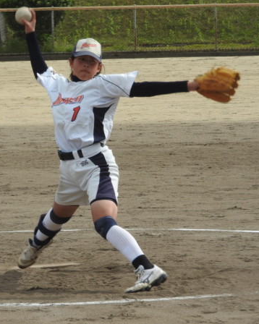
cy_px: 162
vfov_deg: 5.9
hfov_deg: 4.7
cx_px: 62
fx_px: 3135
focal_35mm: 327
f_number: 5.5
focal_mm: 44.8
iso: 100
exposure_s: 1/500
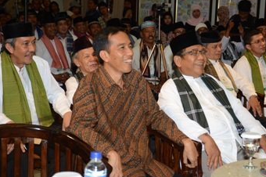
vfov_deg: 17.2
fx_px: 583
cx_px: 161
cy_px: 84
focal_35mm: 79
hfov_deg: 25.6
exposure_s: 1/30
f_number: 4.5
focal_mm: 40
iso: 400
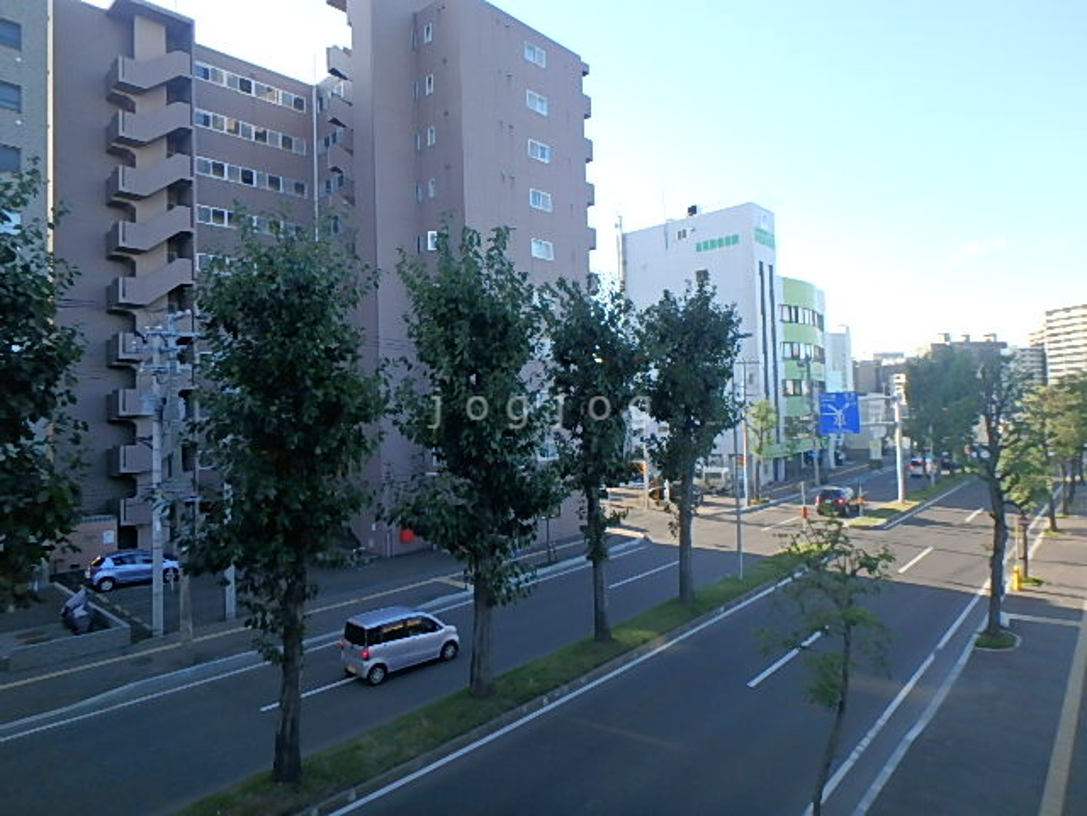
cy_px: 408
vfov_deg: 63.4
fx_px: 659
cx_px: 544
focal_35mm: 21
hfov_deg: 79.0
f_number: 3.5
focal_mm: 3.7
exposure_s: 1/320
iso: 125
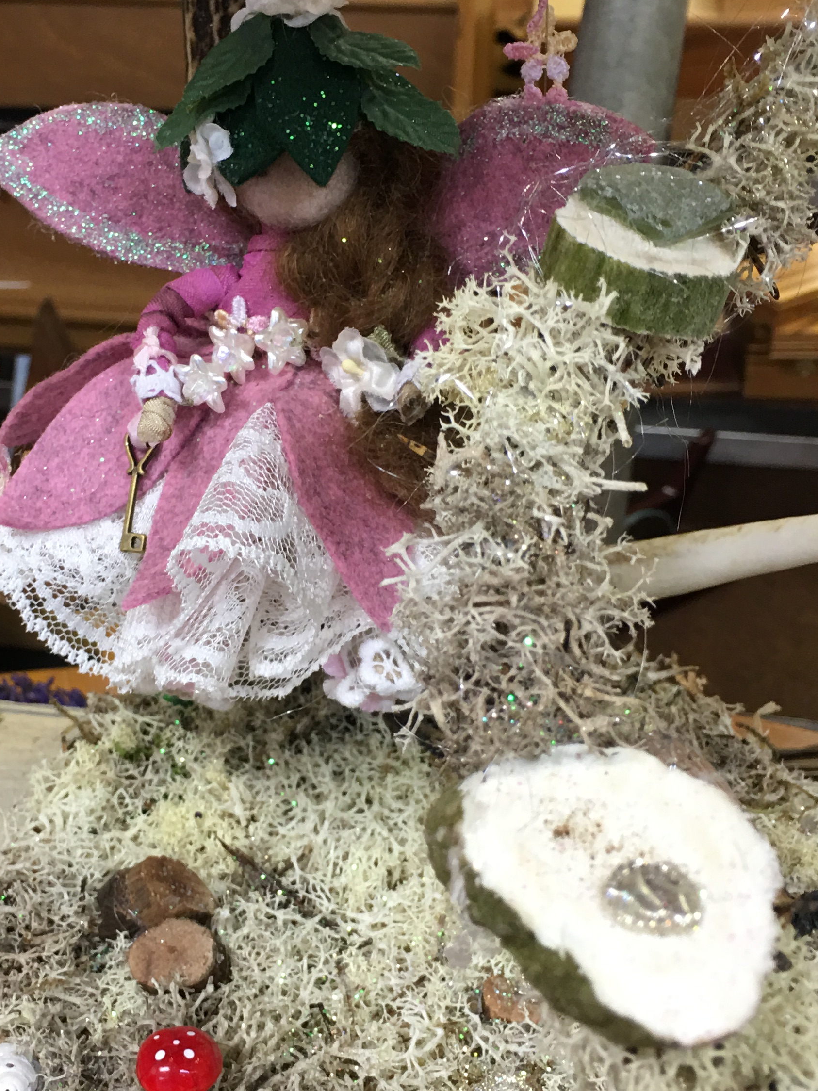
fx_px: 1639
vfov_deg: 36.8
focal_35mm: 52
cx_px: 287
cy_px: 576
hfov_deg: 27.9
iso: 32
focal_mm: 4.15
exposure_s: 1/17
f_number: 2.2
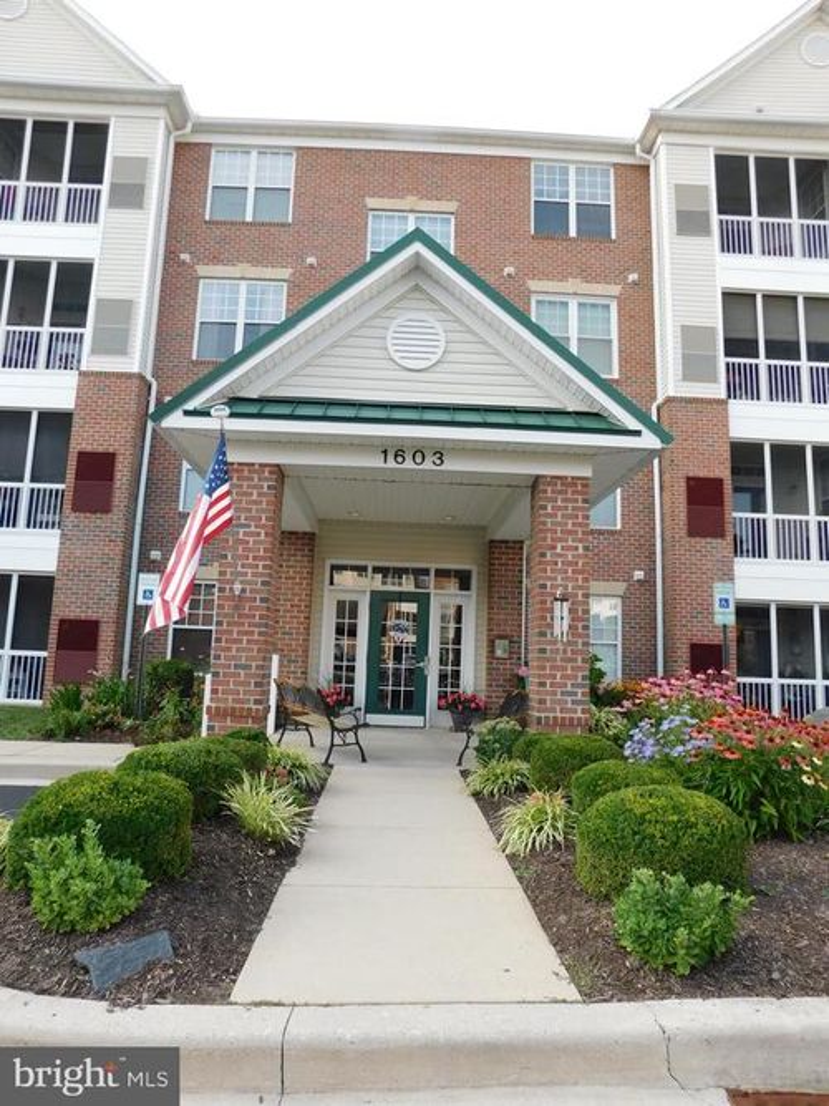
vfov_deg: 73.9
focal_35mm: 23
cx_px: 414
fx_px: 735
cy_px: 553
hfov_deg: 58.9
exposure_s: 1/320
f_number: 3
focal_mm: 4
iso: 125
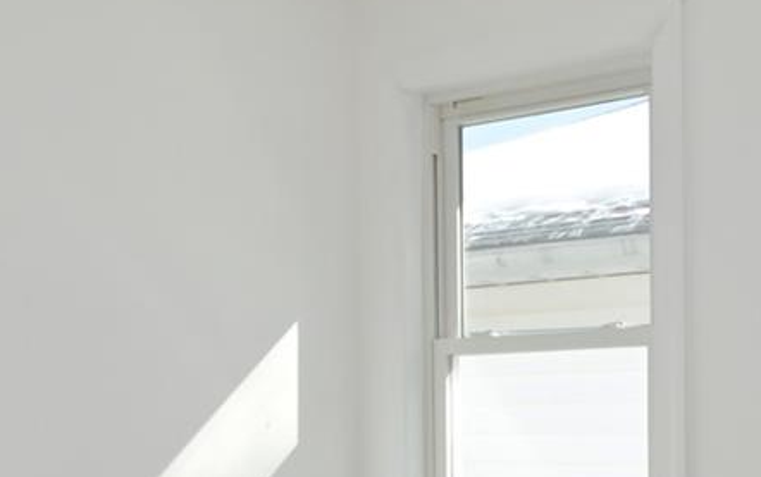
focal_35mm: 66
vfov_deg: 19.4
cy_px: 434
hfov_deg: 31.0
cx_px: 461
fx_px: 1370
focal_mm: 14
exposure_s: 1/200
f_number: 16
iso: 1600
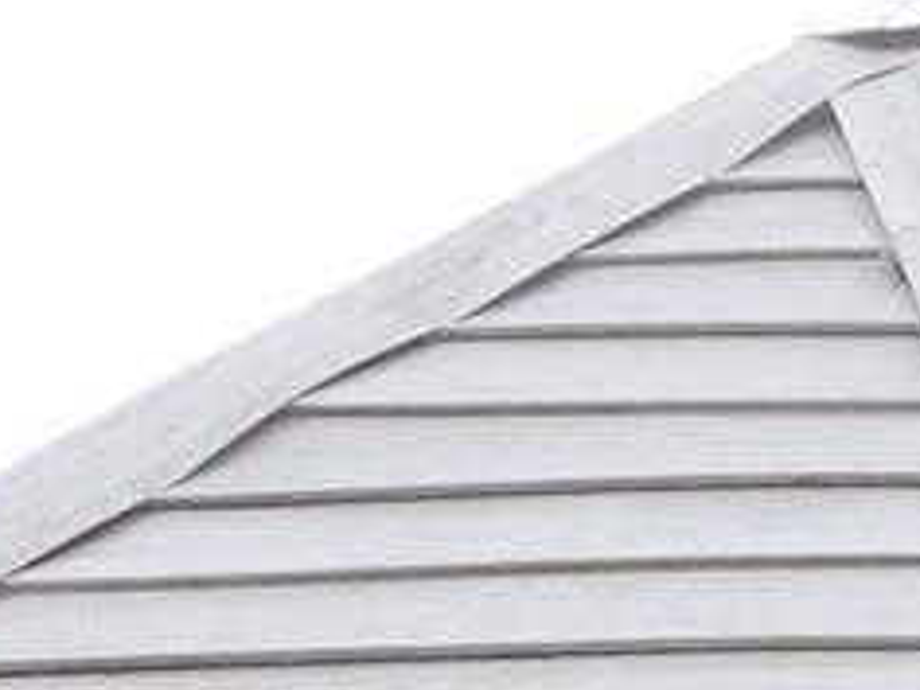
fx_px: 5395
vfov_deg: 6.9
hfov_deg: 8.7
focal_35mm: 203
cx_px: 2382
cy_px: 1754
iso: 125
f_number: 3.2
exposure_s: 1/200
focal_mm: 5.3
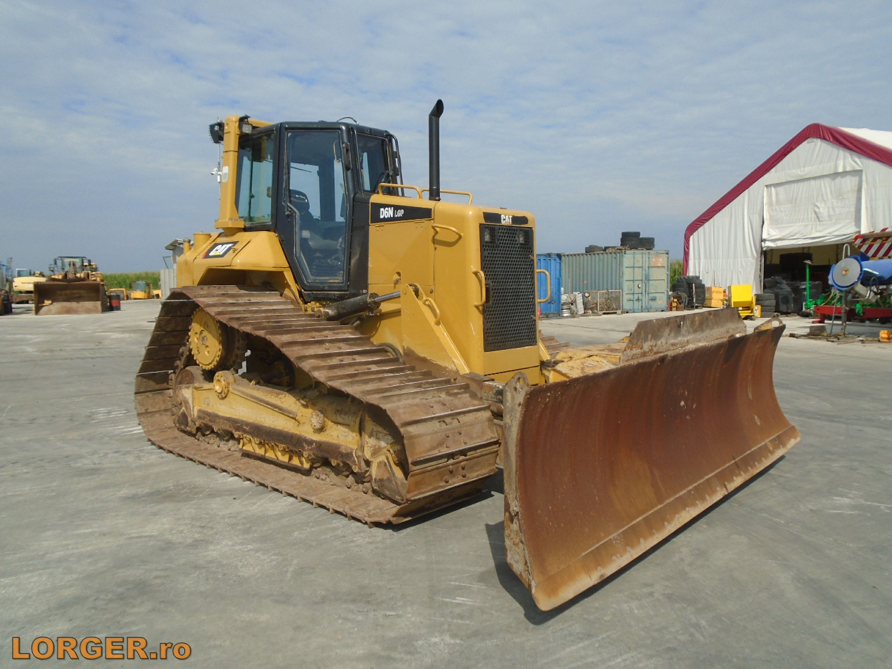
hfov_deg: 67.3
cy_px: 334
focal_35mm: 26
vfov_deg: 53.1
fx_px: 670
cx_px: 446
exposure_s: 1/320
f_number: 8
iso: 100
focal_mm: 4.6
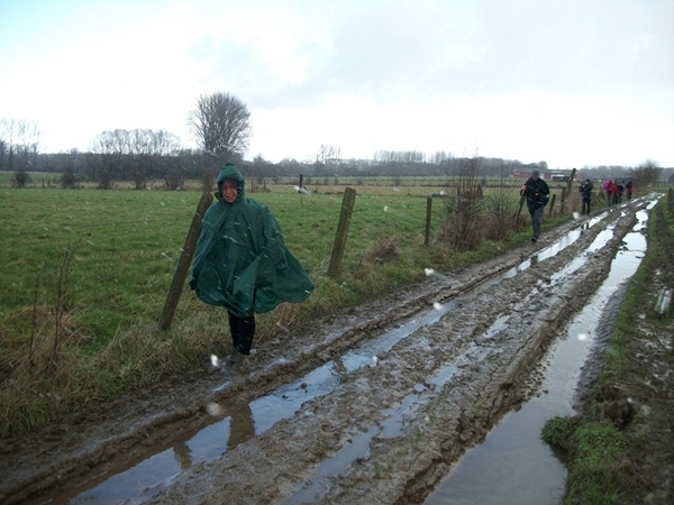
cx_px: 337
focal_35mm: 32
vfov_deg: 44.2
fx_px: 623
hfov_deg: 56.8
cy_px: 252
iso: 80
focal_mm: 5.7
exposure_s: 1/250
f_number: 2.9
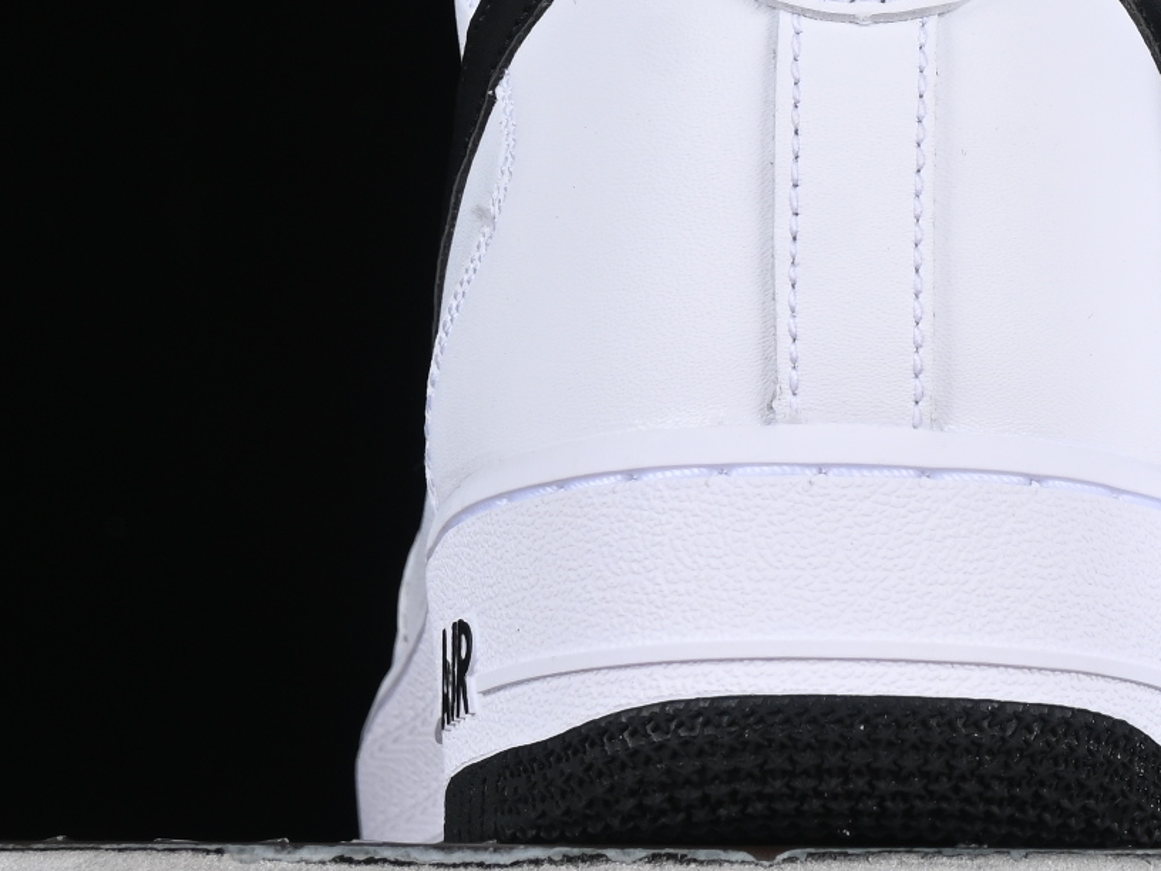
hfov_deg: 8.0
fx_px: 8251
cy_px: 17
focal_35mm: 246
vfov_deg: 6.0
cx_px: 1266
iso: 160
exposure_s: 1/100
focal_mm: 50
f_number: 8
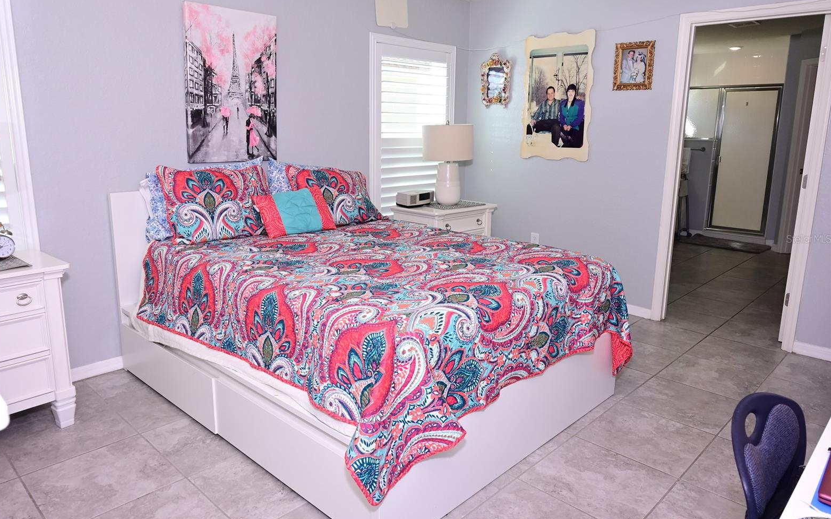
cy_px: 239
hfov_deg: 72.5
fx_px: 566
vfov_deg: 49.2
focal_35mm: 25
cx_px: 409
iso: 400
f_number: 6.3
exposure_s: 1/160
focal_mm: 16
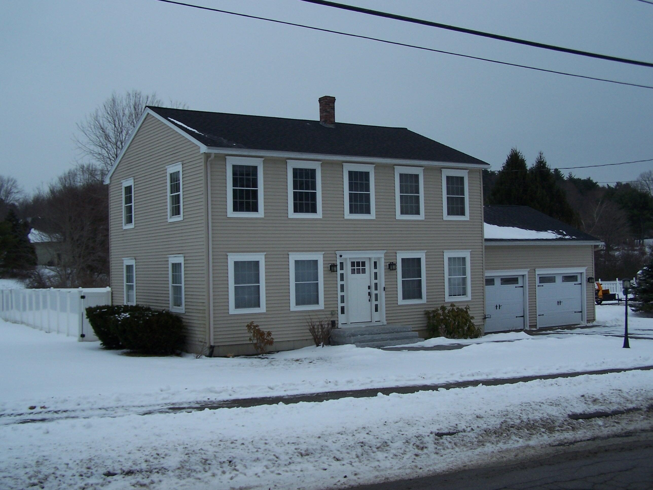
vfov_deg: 36.0
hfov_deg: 46.8
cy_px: 245
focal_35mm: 40
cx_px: 326
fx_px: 755
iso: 80
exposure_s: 1/350
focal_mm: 6.7
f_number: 2.8
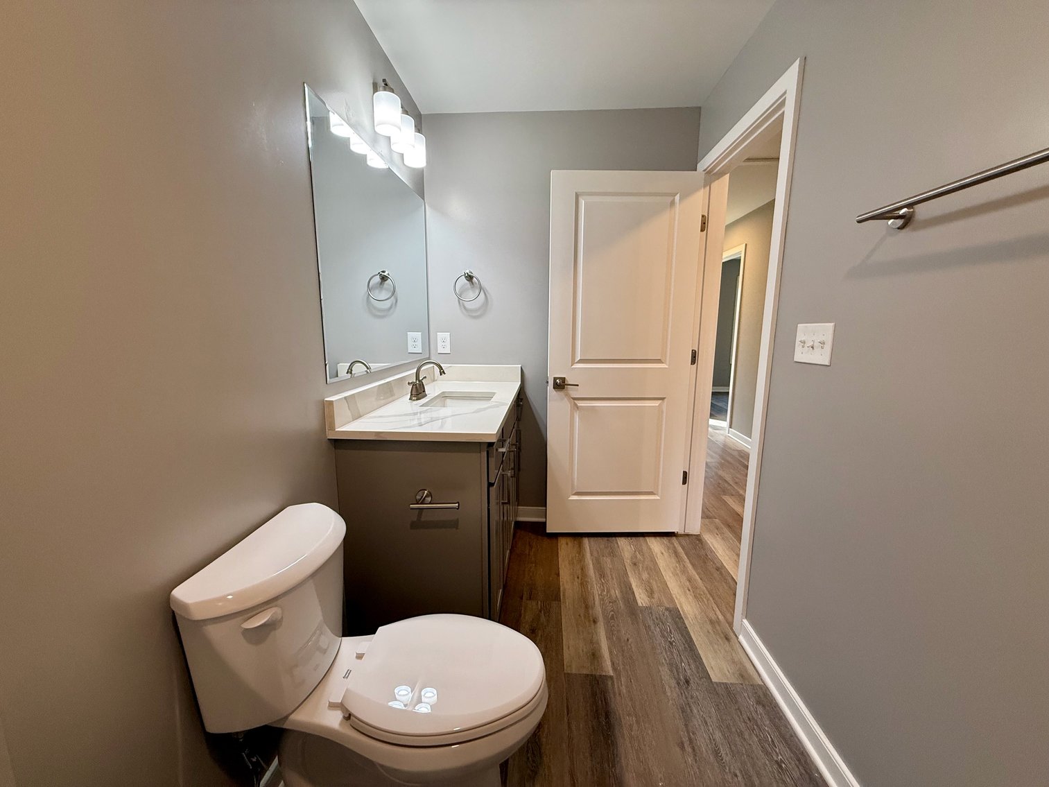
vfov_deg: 85.7
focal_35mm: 14
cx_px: 524
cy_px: 394
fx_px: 424
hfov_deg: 102.1
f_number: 2.2
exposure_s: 1/120
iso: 160
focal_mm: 2.22
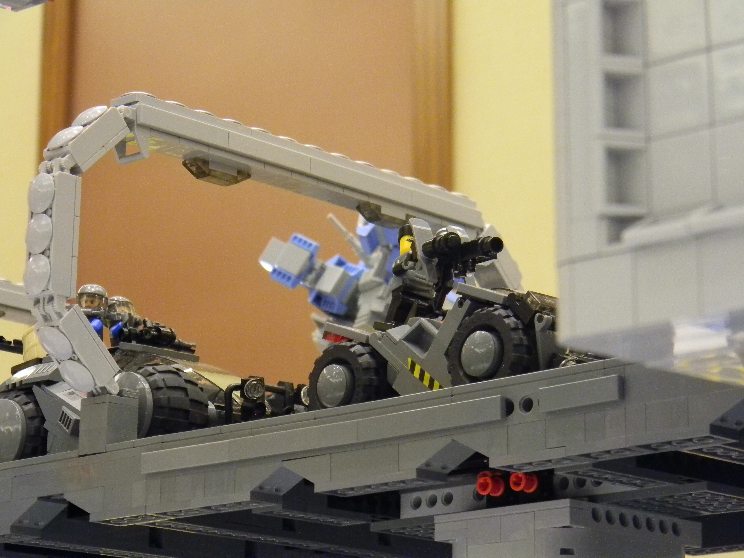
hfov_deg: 18.7
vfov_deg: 14.1
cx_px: 372
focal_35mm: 105
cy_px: 279
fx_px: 2257
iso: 200
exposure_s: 1/7.6
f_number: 4.7
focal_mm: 19
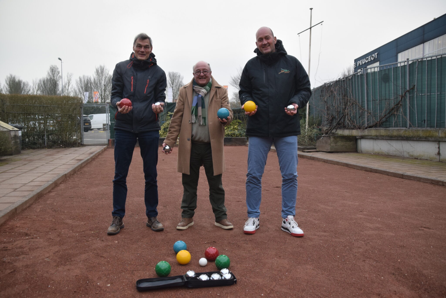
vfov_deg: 41.7
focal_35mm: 32
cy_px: 149
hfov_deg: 59.5
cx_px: 223
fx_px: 390
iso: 800
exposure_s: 1/640
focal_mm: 21
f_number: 3.8
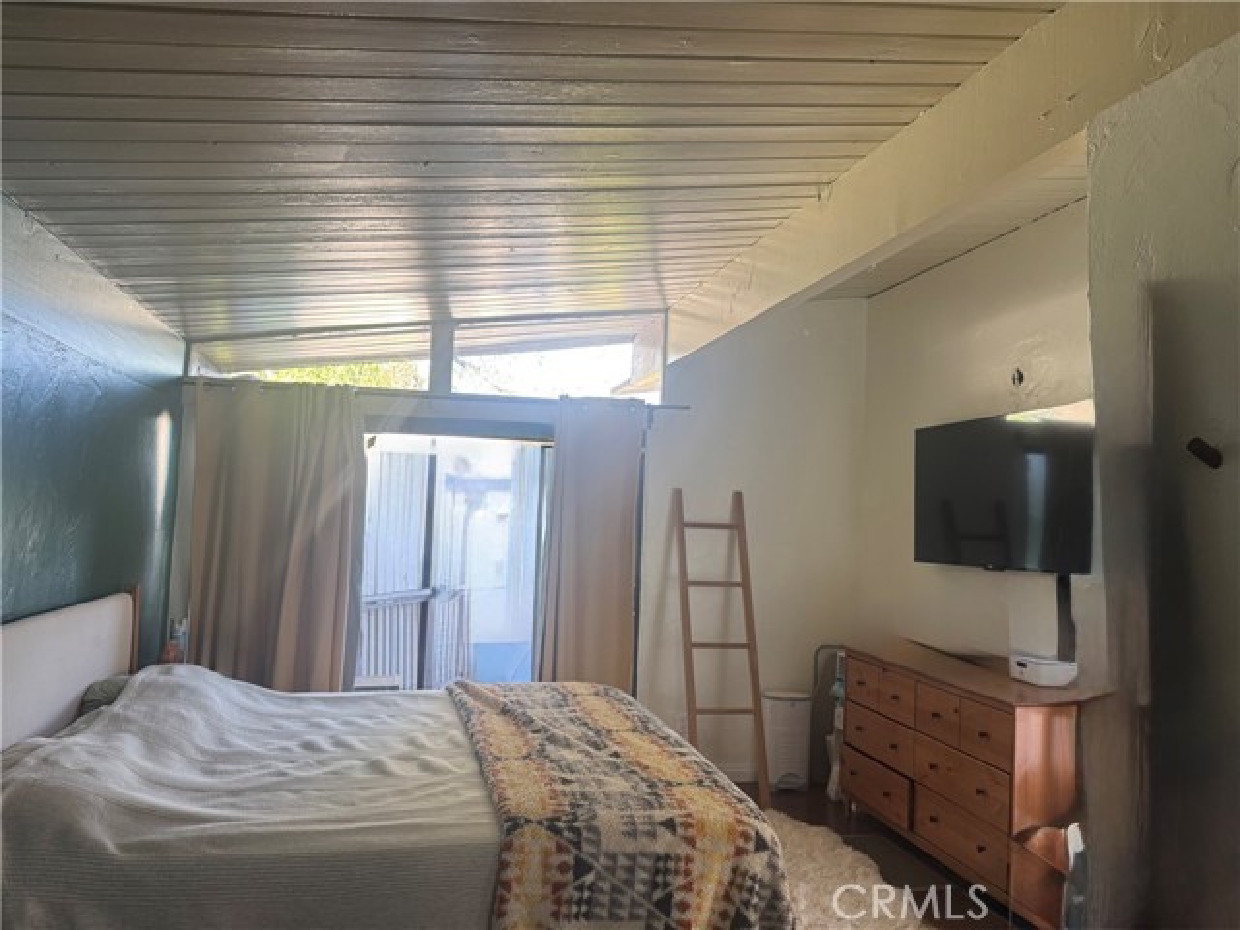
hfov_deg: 71.6
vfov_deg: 56.8
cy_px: 465
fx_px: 860
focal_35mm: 24
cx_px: 620
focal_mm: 6.76
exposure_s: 1/60
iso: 200
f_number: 1.78
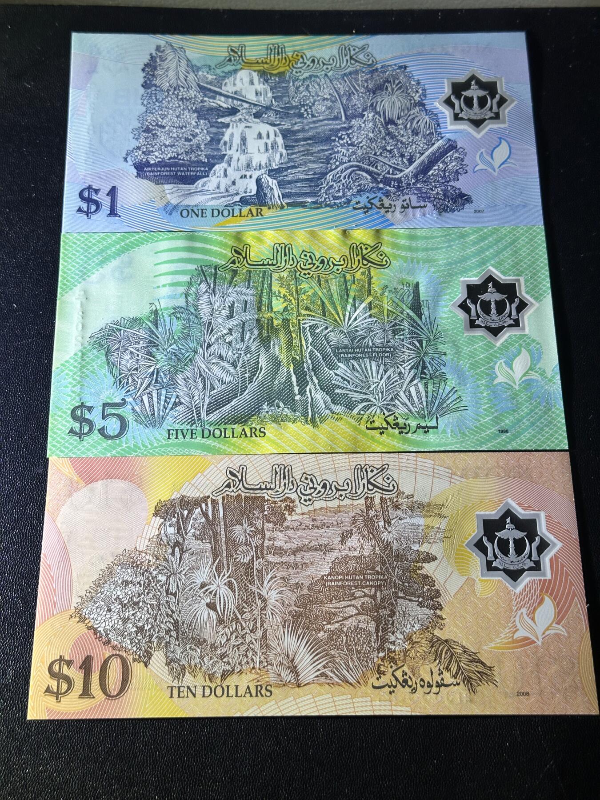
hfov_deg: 30.3
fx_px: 1109
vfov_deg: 39.7
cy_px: 400
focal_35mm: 48
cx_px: 300
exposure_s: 1/50
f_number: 1.78
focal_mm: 6.86
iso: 80
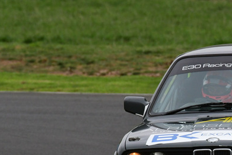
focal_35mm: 1410
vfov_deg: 1.0
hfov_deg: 1.5
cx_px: 225
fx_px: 9090
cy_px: 111
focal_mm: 460
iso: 1250
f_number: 10
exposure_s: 1/640
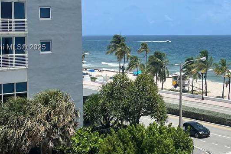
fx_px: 417
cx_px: 212
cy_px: 48
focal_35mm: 65
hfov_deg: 29.6
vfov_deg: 20.8
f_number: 1.6
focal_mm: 4.2
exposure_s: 1/1825
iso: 32
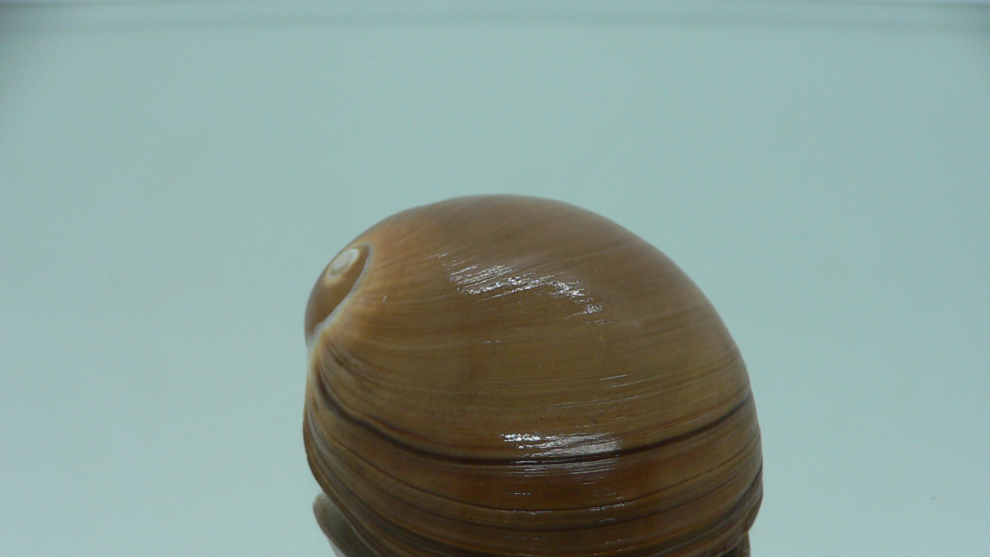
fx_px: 1024
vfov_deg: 30.2
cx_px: 501
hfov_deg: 51.6
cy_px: 376
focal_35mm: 39
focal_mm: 4.6
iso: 80
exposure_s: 1/60
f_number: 2.8
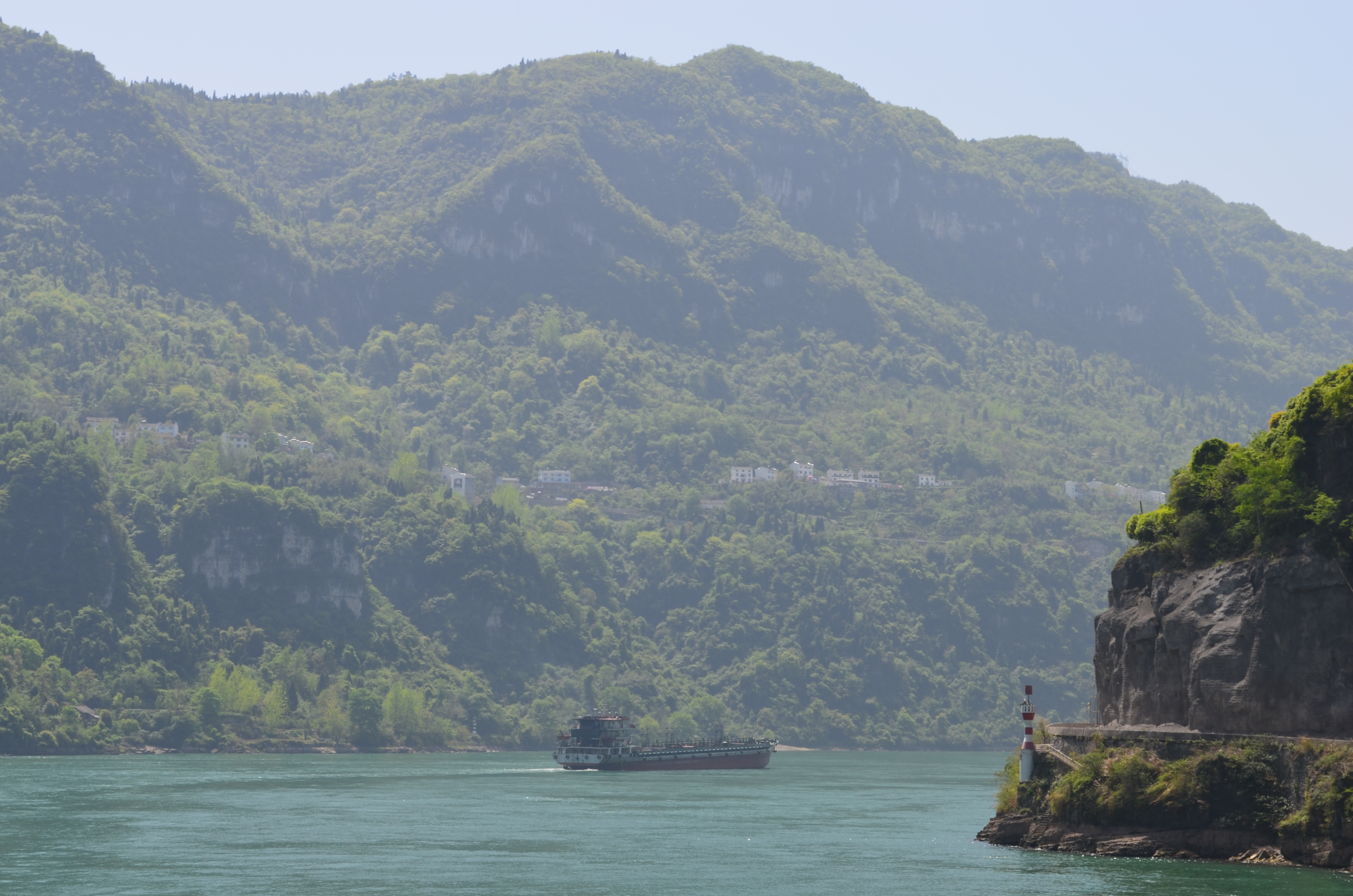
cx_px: 676
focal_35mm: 75
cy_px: 448
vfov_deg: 18.1
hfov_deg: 27.0
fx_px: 2813
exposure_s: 1/160
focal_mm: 50
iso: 100
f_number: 11
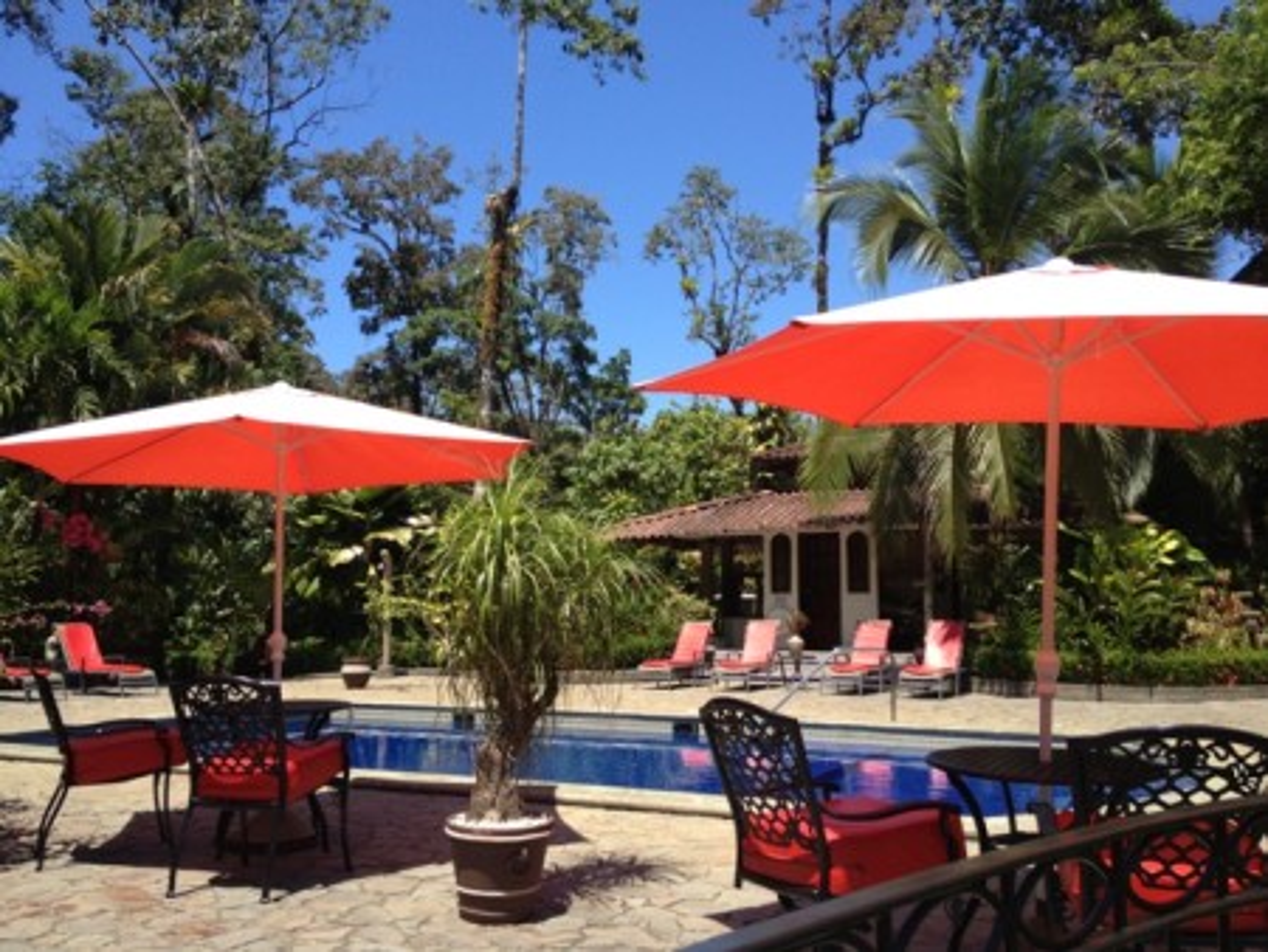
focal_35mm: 35
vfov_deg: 40.7
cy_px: 476
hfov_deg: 52.6
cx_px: 634
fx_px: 1283
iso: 50
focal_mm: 4.28
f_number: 2.4
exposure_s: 1/1104
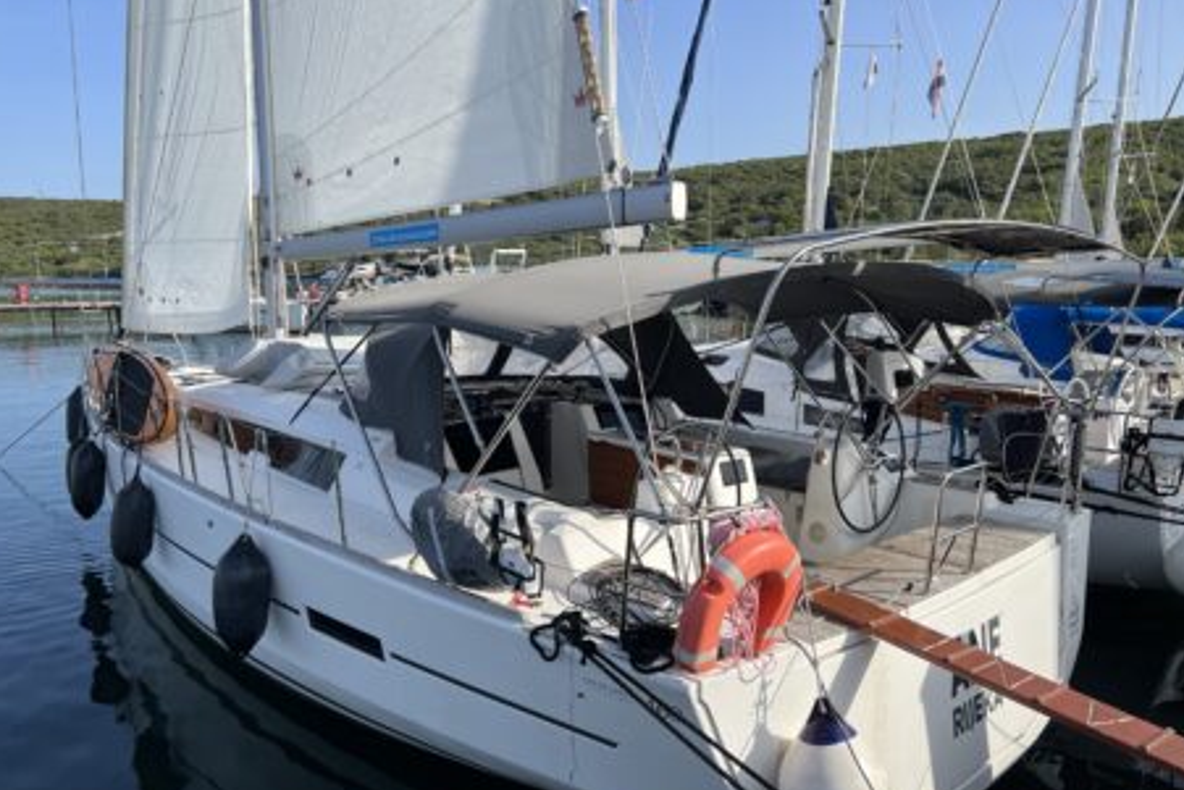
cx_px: 600
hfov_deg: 65.5
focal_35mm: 28
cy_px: 449
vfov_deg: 46.3
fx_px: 921
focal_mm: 5.7
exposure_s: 1/3968
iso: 50
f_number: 1.5
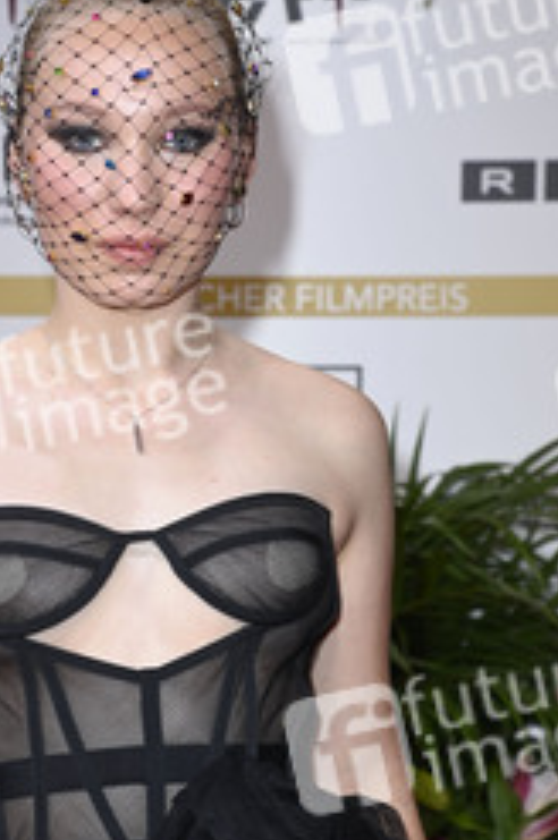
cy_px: 565
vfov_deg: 13.3
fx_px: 3590
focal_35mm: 154
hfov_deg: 8.9
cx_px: 150
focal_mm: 95
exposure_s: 1/250
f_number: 6.3
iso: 640
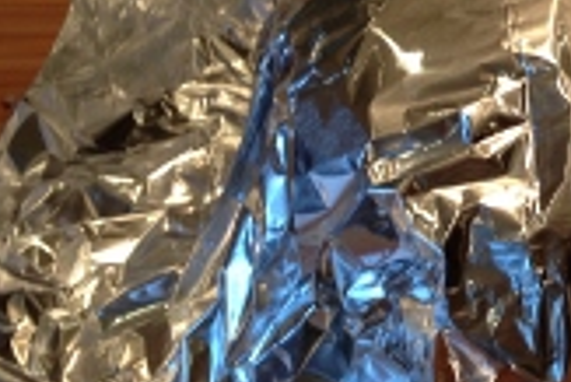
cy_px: 186
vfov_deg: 13.6
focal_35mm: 101
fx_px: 1603
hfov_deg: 19.2
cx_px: 652
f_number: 2.4
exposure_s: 1/24
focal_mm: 4.12
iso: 64
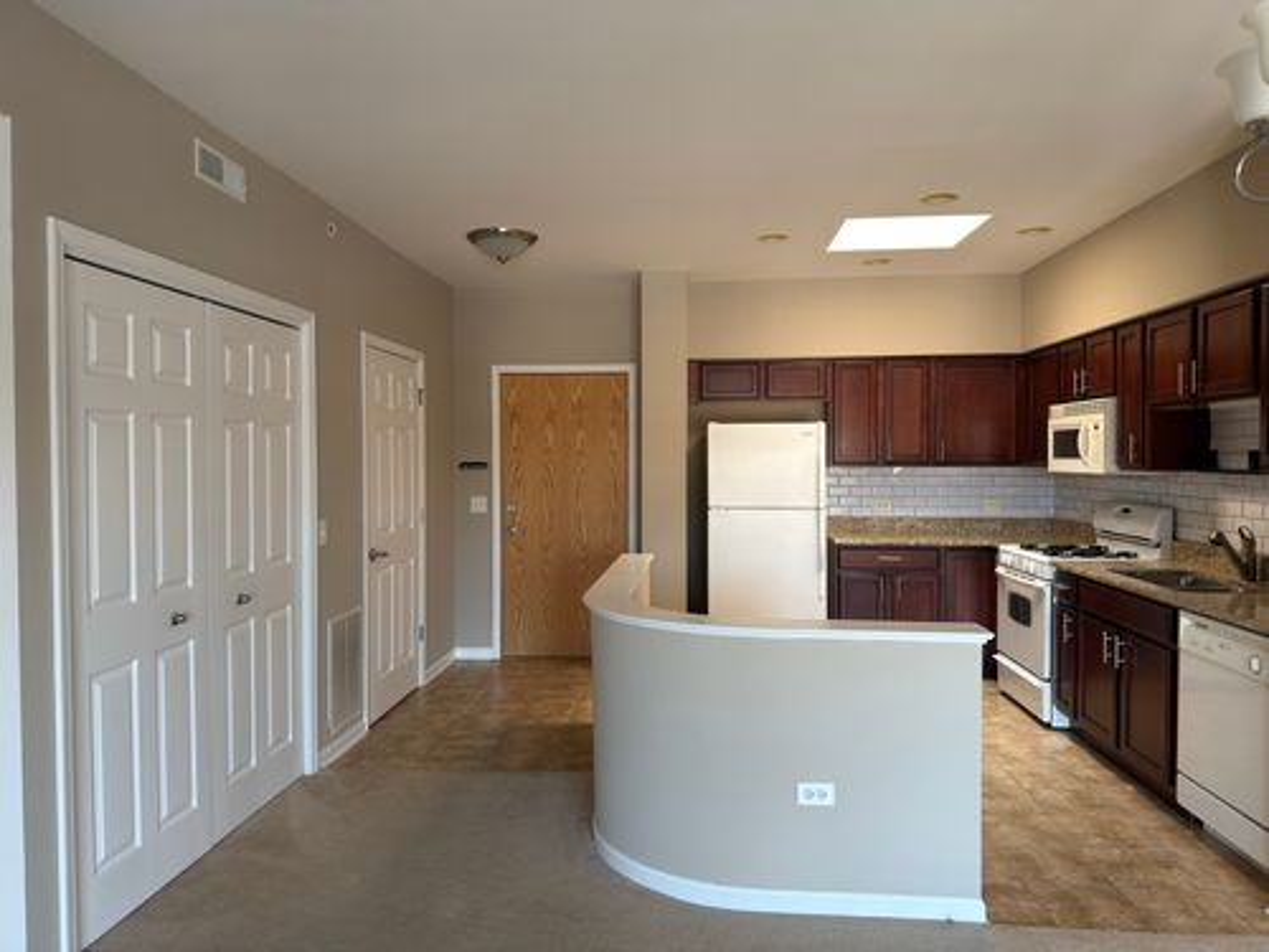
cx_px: 634
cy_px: 476
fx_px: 880
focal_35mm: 24
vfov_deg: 56.8
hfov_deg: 71.6
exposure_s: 1/60
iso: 125
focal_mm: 6.76
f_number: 1.78
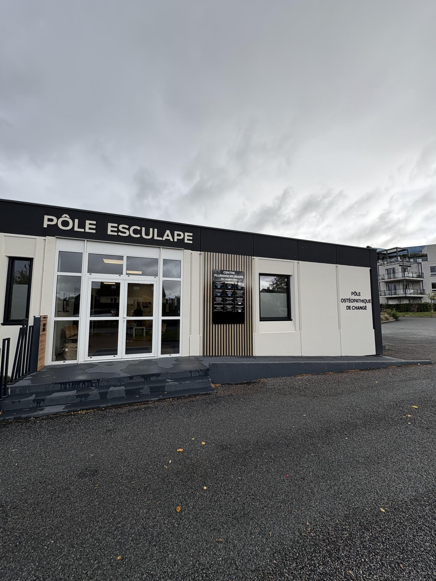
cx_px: 218
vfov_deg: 102.1
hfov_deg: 85.7
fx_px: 235
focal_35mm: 14
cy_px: 290
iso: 50
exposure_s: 1/1048
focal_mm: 2.22
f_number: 2.2
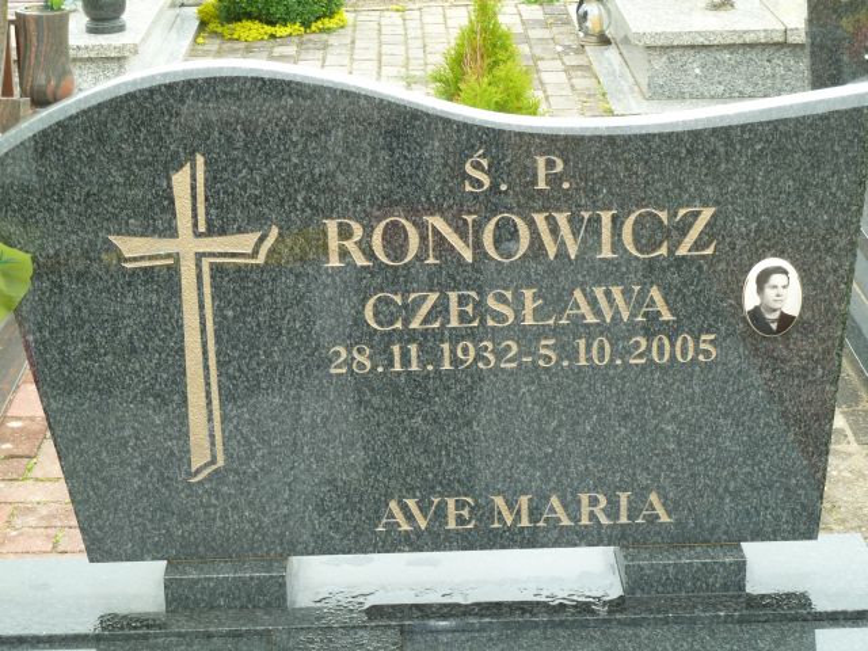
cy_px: 326
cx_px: 434
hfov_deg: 23.6
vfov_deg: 17.8
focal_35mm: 83
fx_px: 2081
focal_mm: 13.7
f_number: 4.2
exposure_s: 1/40
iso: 125
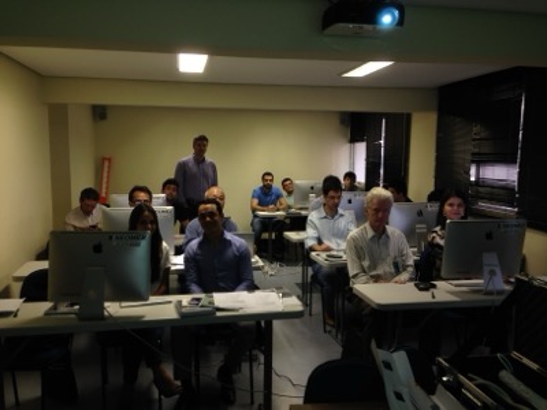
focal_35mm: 33
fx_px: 521
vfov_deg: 42.9
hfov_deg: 55.4
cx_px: 274
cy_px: 205
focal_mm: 4.12
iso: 50
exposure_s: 1/20
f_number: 2.4
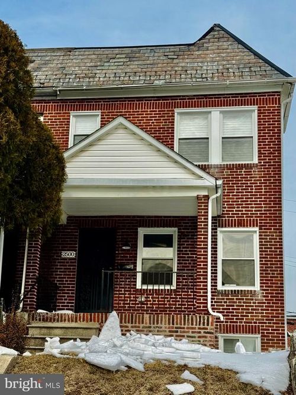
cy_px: 198
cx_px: 148
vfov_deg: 39.7
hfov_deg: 30.3
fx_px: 547
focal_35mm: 48
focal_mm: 6.76
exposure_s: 1/6410
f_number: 1.78
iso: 64
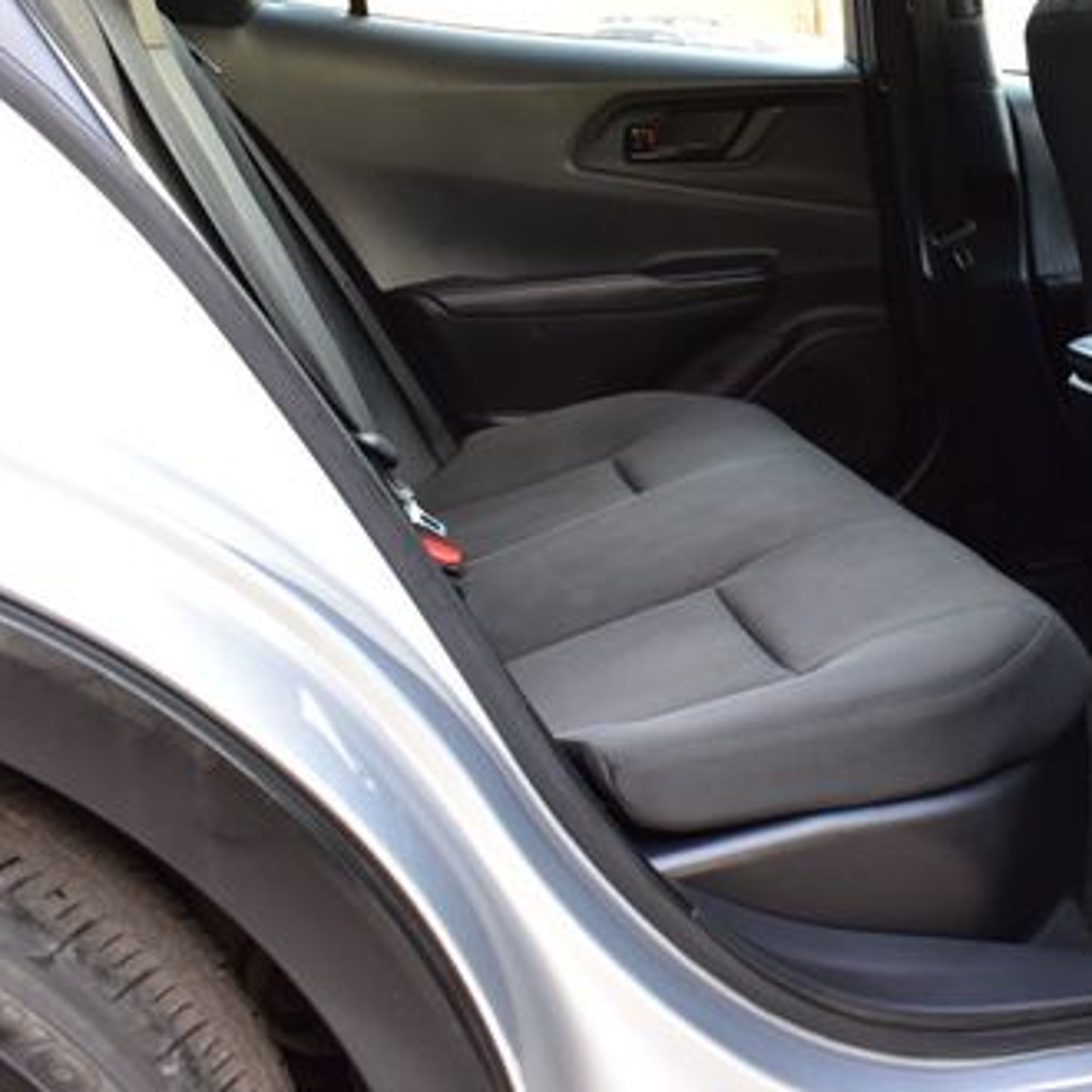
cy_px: 420
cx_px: 976
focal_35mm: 52
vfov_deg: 32.8
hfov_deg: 31.4
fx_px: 1850
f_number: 6.3
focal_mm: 21
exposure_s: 1/15
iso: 500
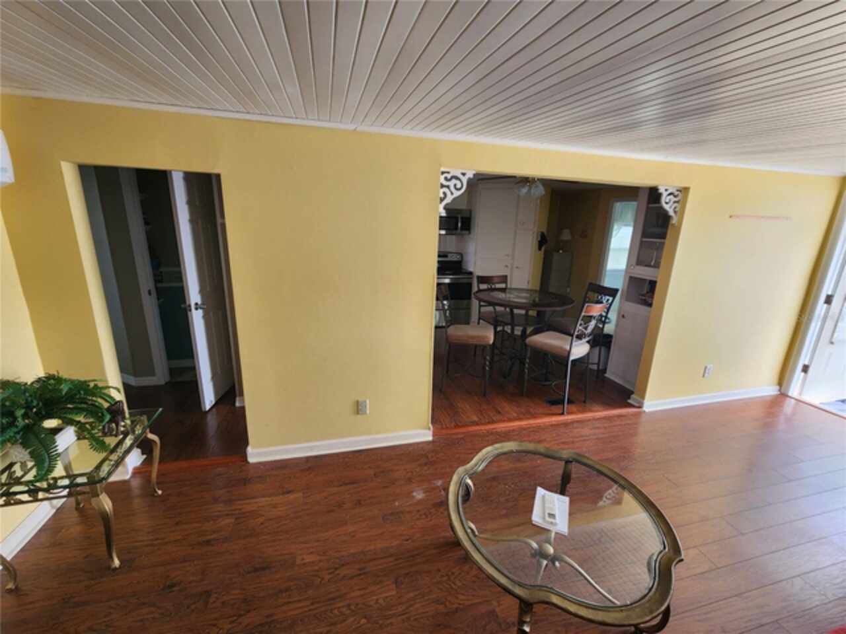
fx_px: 318
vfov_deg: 89.9
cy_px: 317
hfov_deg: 106.2
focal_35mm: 13
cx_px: 423
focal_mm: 2.2
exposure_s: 1/60
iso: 80
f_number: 2.2
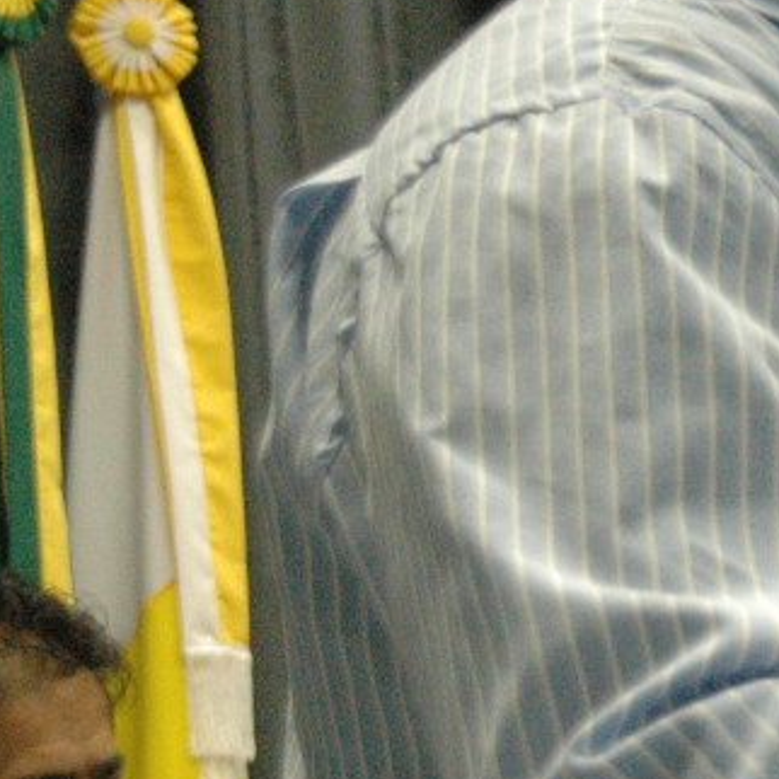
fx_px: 6060
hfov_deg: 7.2
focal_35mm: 238
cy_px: 206
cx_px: 1219
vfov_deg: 7.3
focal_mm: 40
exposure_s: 1/50
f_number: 5
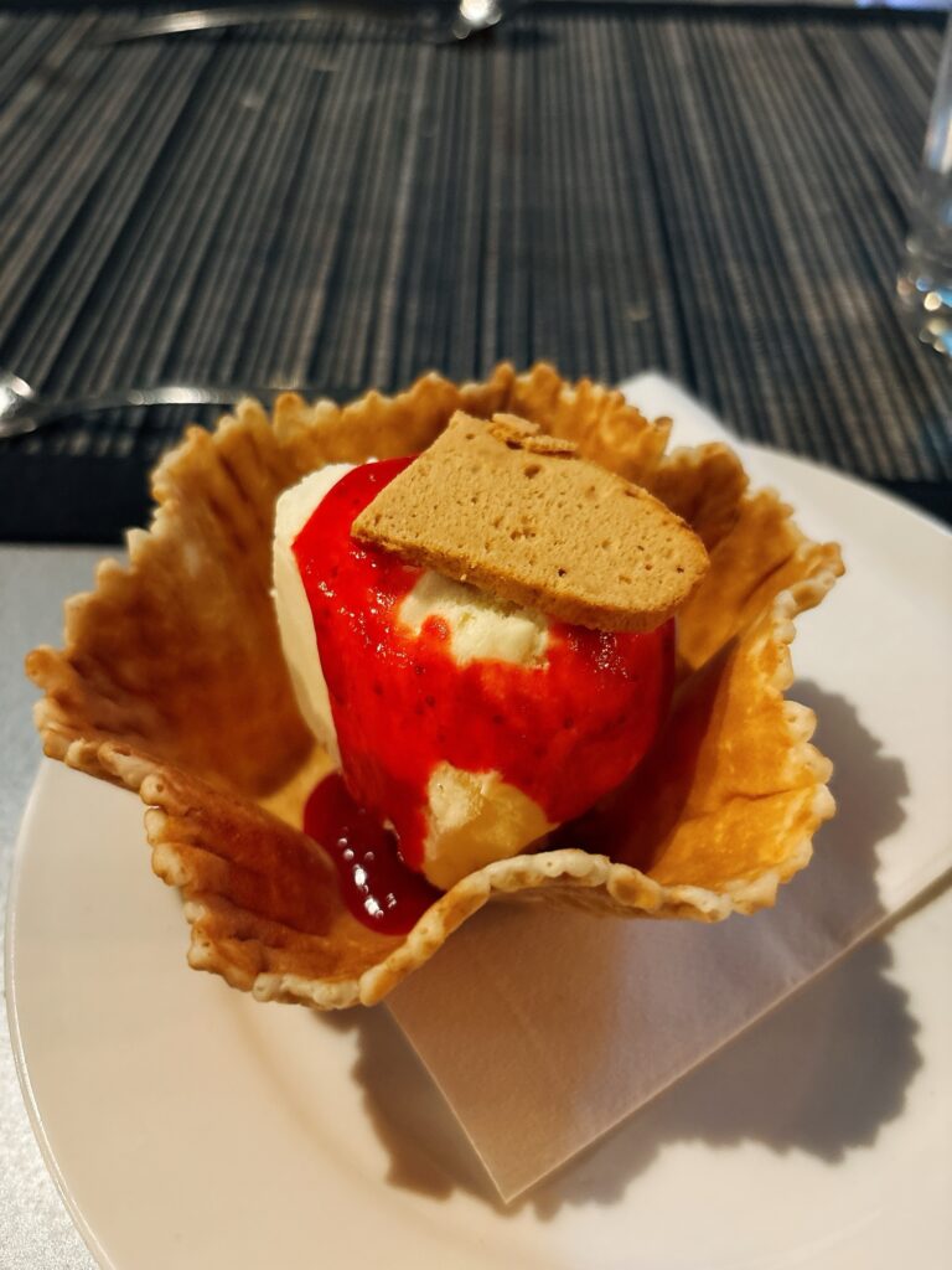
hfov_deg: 53.1
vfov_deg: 67.3
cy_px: 635
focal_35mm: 26
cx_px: 476
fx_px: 953
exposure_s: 1/30
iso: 800
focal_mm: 5.96
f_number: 1.6
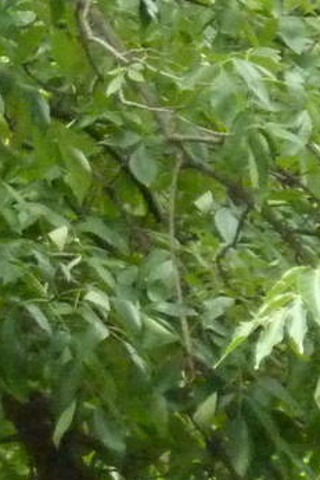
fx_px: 12560
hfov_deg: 1.5
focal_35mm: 943
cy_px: -22
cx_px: -561
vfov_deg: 2.2
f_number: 4.5
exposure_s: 1/400
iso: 800
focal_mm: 32.1
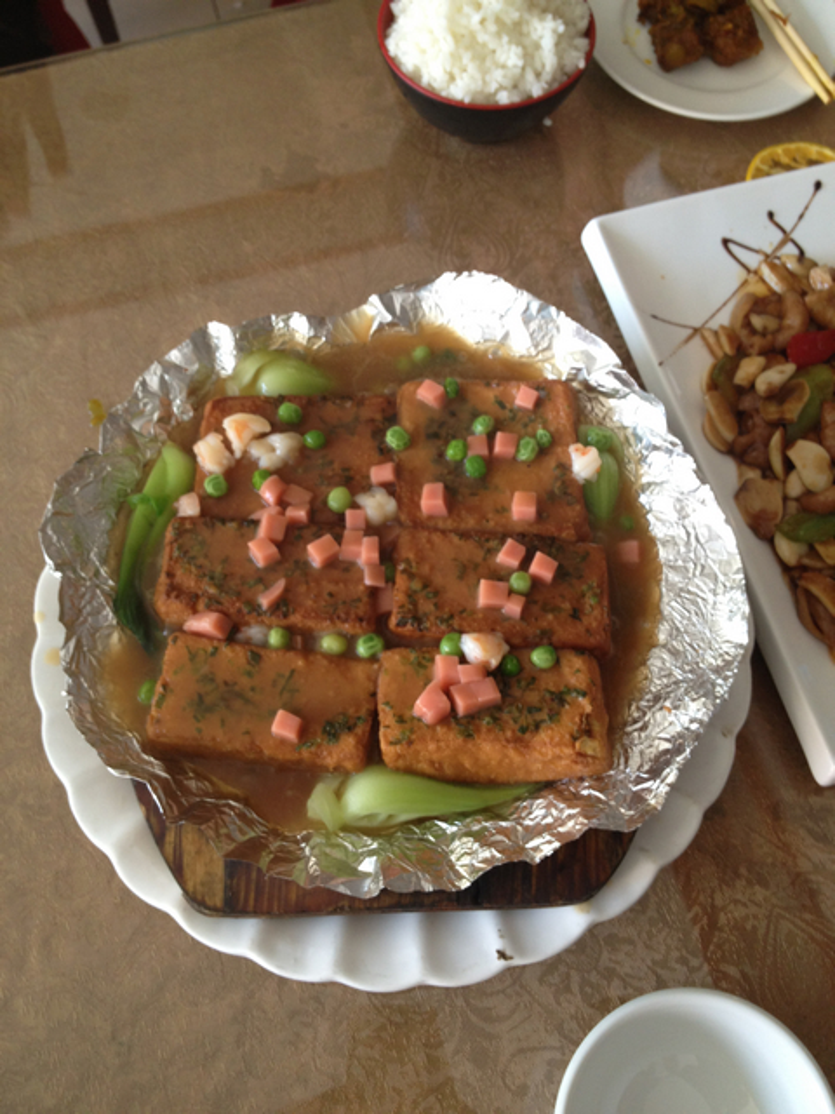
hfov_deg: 40.7
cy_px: 557
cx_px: 418
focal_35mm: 35
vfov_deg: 52.6
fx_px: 1126
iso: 80
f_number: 2.4
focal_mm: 4.28
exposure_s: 1/20
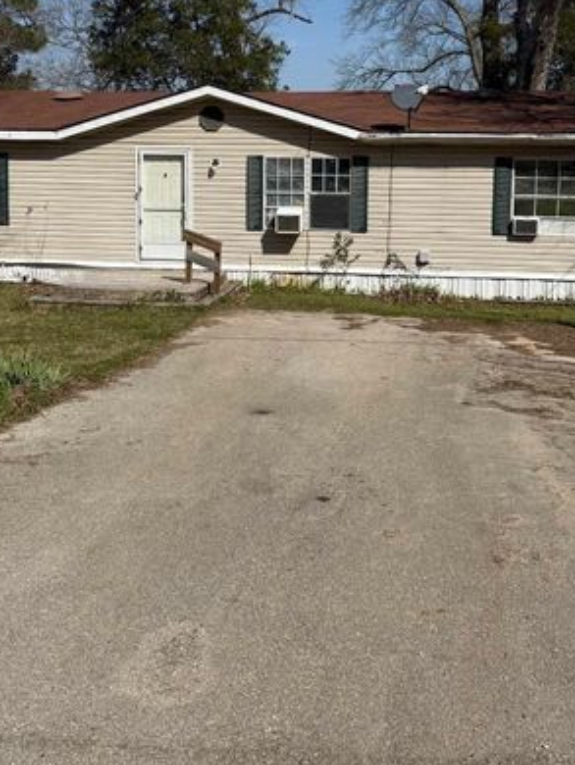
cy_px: 227
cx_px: 273
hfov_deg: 35.2
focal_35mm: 41
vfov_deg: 44.7
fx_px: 907
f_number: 1.78
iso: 80
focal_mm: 6.76
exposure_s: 1/9091
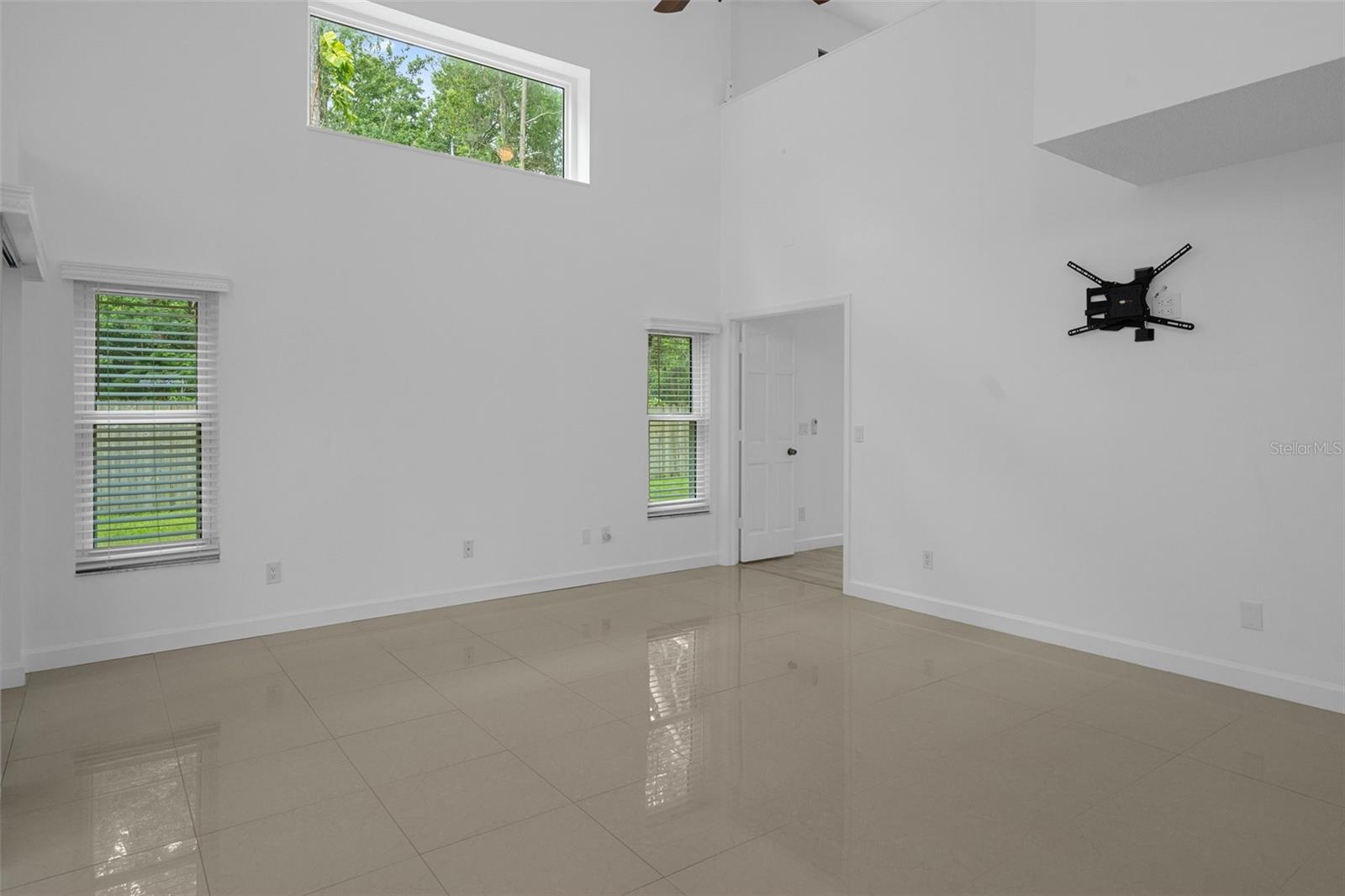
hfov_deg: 84.0
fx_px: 747
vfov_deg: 61.9
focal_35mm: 20
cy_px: 448
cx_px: 672
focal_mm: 20
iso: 400
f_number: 8
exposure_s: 1/40
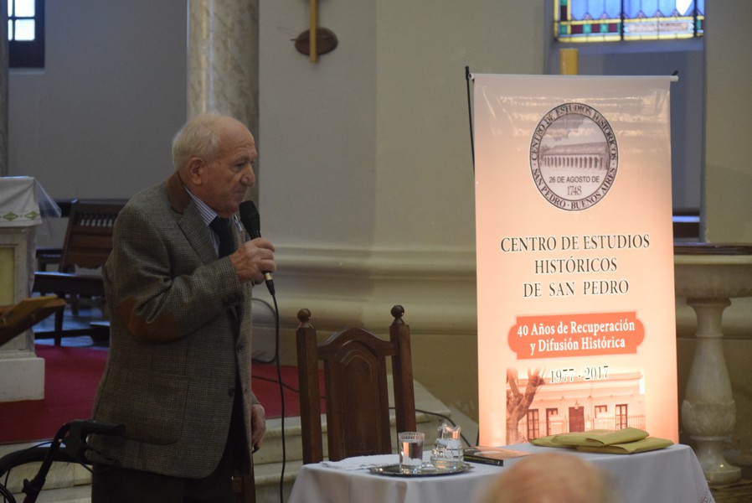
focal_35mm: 112
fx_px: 2351
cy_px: 252
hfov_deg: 18.2
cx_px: 376
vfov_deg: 12.2
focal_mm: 75
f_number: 4.2
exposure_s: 1/40
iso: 3200
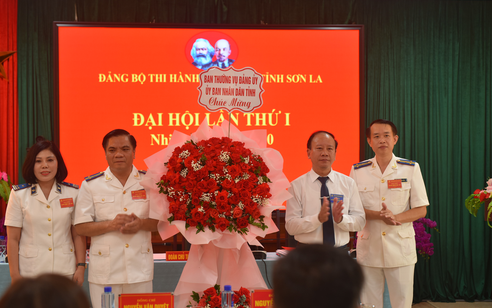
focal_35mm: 55
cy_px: 159
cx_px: 250
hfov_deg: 36.9
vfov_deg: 23.6
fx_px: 737
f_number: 3.2
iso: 320
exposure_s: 1/80
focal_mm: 50
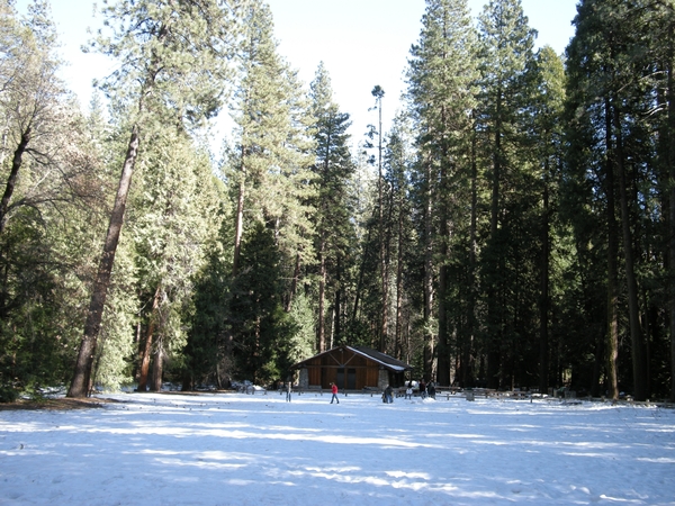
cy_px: 253
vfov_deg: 38.7
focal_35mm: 37
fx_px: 721
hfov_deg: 50.1
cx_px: 338
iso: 64
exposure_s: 1/105
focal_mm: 7.9
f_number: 2.8
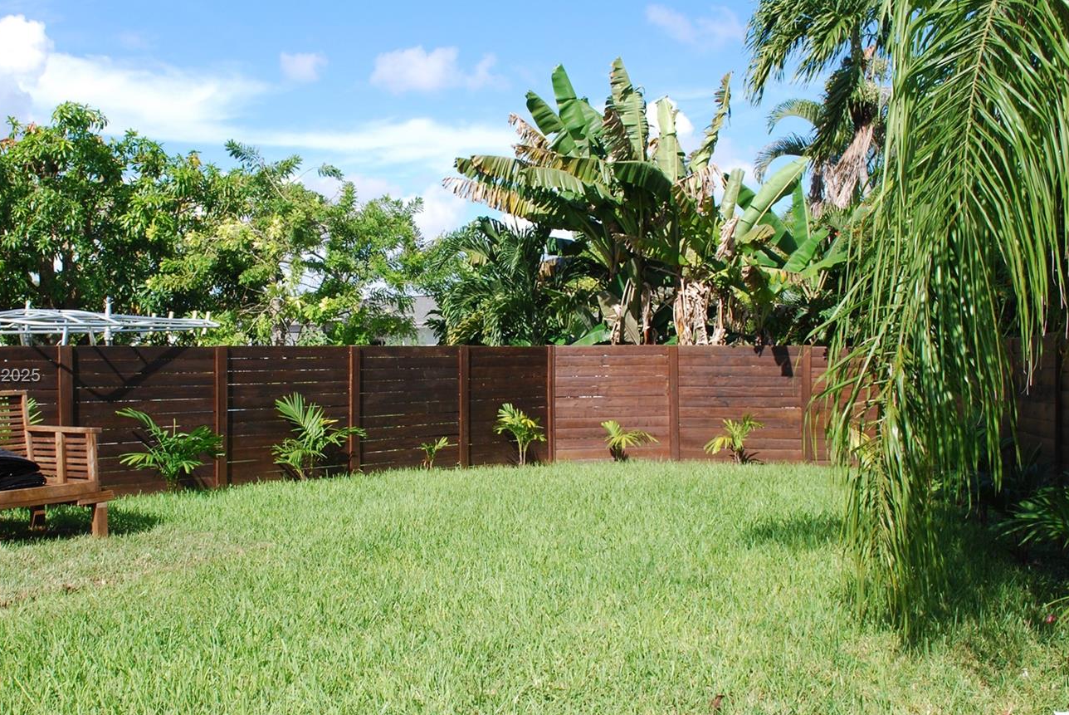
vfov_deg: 32.7
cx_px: 439
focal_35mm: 41
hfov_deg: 47.2
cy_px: 377
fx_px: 1218
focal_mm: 22
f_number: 10
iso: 200
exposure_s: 1/250
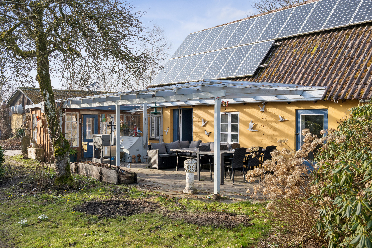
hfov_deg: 51.9
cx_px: 186
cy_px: 124
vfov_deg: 35.9
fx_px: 382
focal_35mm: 37
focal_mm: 37
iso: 200
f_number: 8
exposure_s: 1/200
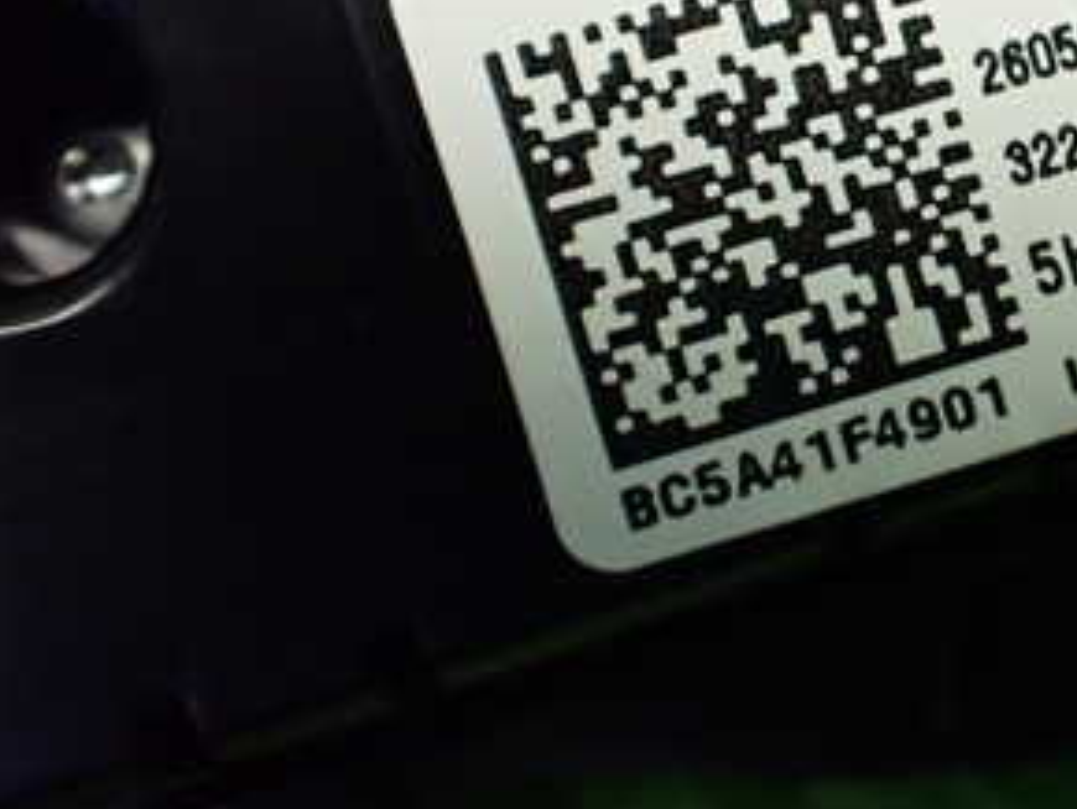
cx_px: 1103
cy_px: 141
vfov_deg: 23.3
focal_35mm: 62
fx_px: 1931
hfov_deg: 29.0
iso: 640
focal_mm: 5.4
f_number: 2.3
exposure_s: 1/125
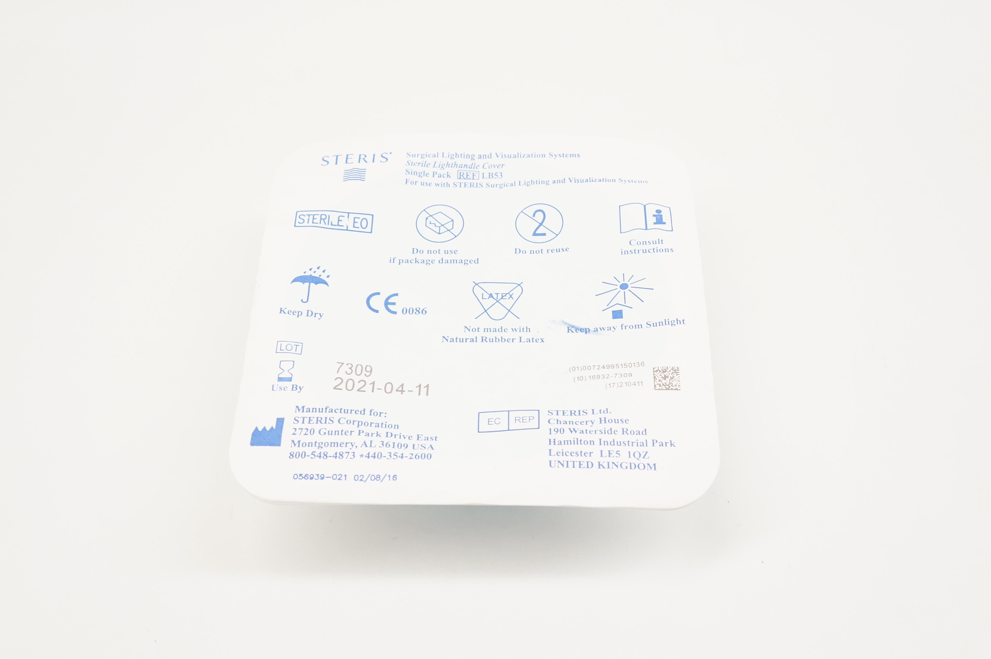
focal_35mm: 44
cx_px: 496
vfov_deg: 30.8
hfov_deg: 45.0
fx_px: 1197
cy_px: 334
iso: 400
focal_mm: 27
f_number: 6.3
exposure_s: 1/50
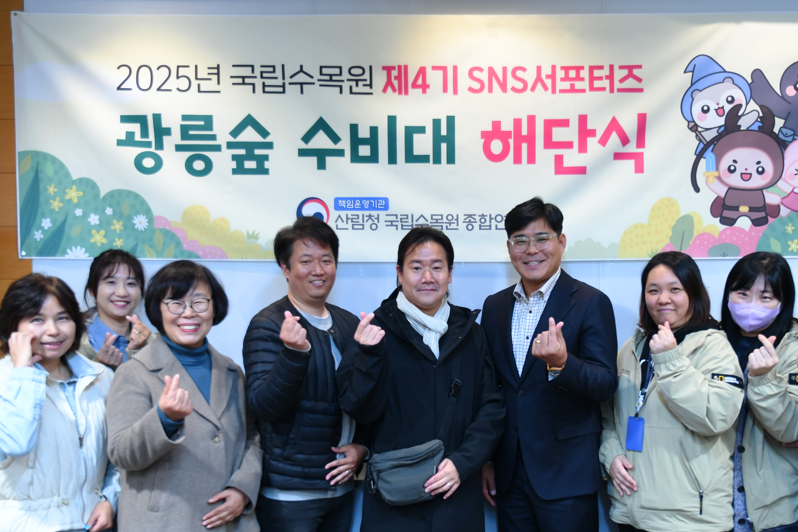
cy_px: 331
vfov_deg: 15.2
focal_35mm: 90
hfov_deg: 22.6
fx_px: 1995
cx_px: 448
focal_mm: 48
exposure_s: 1/60
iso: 500
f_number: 4
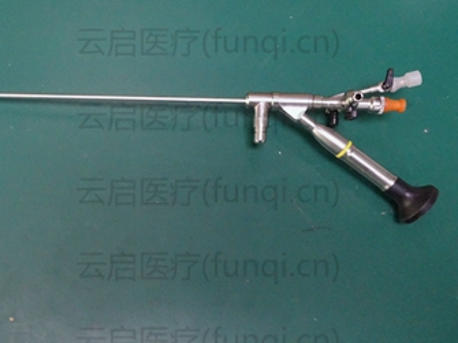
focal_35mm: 43
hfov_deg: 41.7
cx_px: 83
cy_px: 197
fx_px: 569
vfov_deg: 33.5
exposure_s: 1/20
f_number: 3.5
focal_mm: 4.1
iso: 800
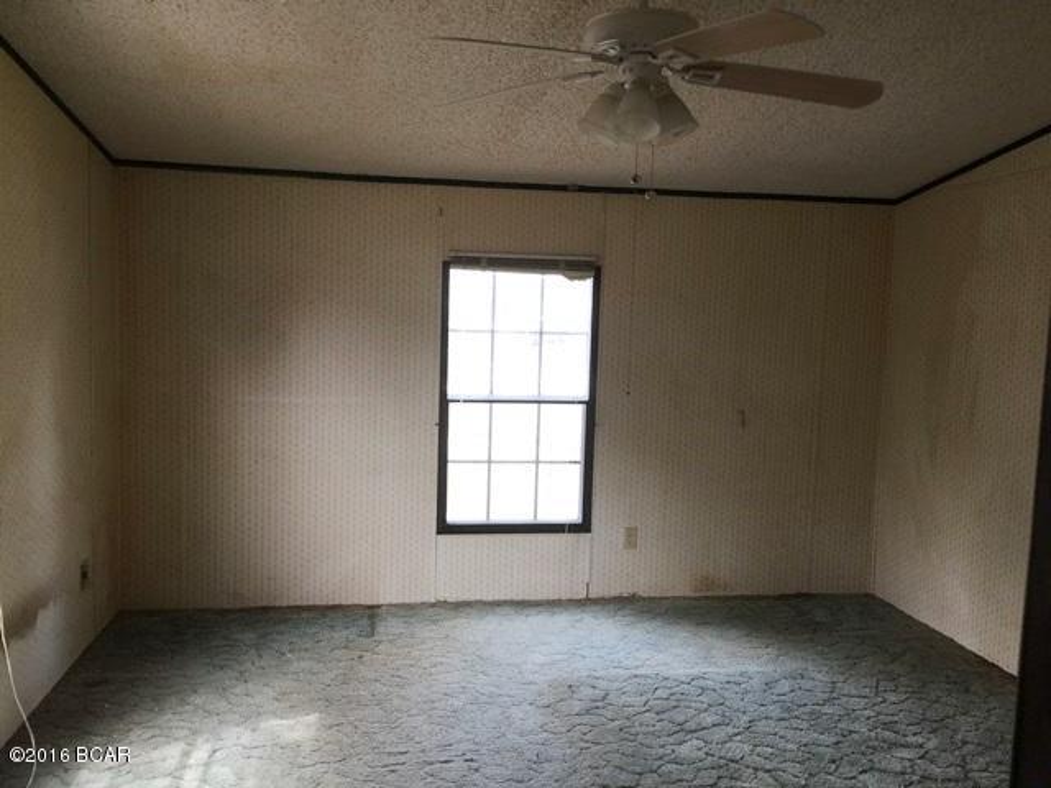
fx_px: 880
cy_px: 394
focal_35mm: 29
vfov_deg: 48.2
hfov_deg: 61.7
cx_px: 526
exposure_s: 1/40
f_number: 2.2
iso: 32
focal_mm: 4.15
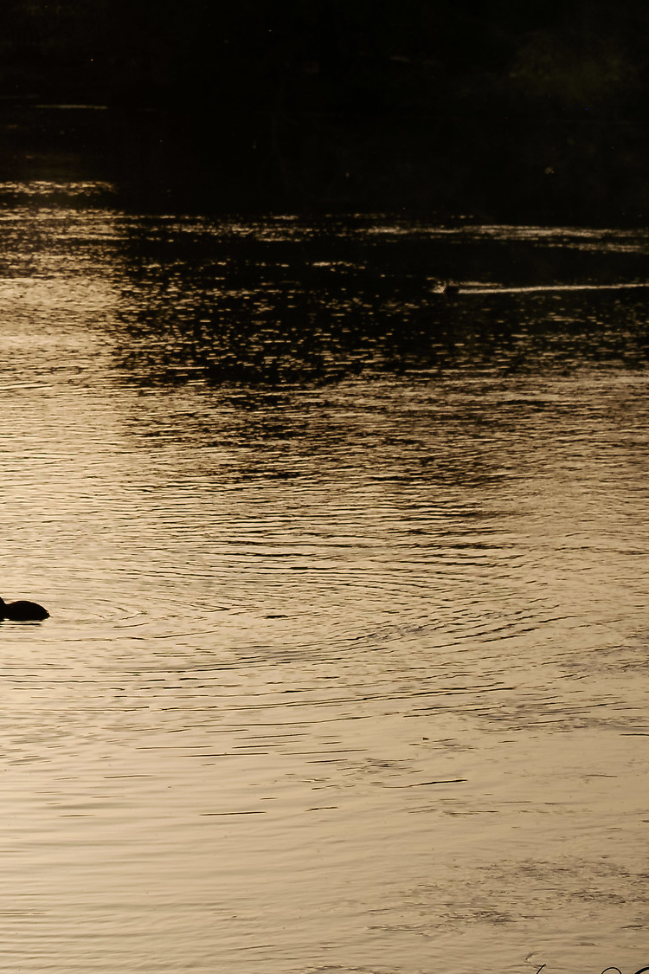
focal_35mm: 177
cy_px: 369
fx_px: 4786
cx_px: -335
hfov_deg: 7.6
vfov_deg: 11.6
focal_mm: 55
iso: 400
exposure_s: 1/2000
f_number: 5.6
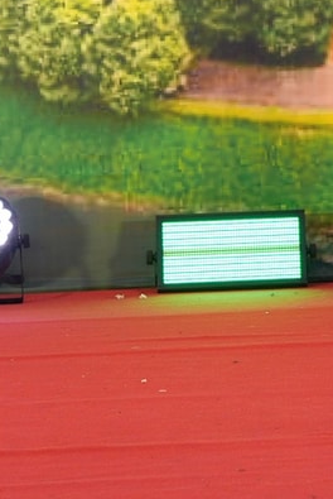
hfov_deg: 4.0
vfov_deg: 6.0
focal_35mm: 340
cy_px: -148
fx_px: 4709
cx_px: 626
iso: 200
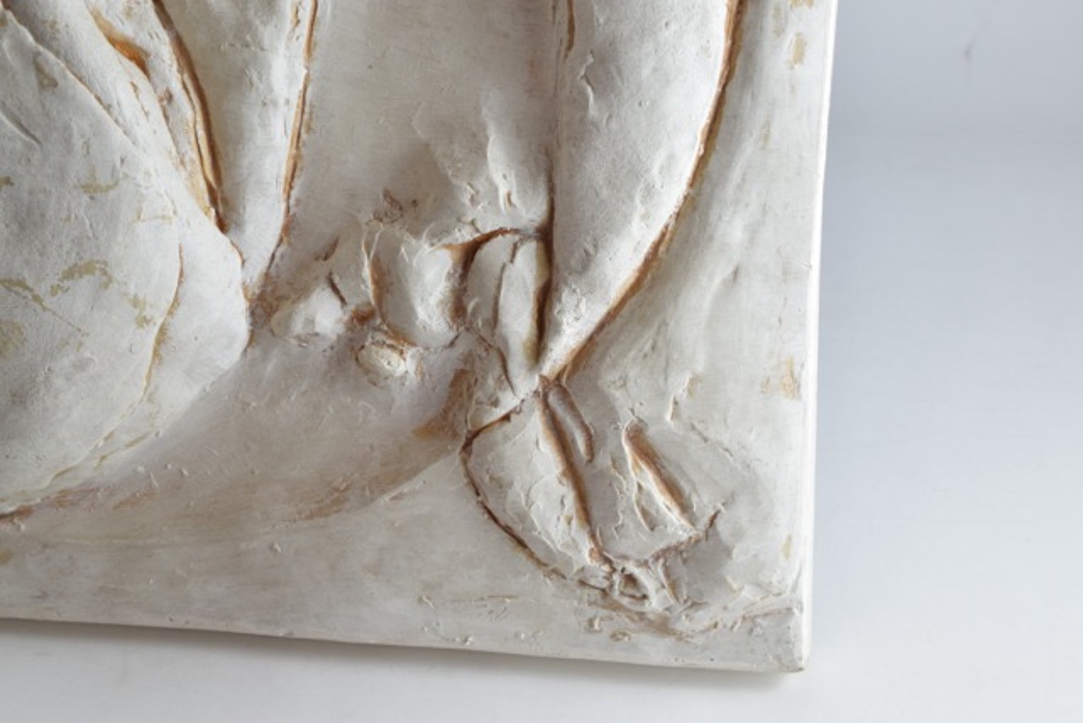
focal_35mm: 82
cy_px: 362
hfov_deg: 24.6
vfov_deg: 16.6
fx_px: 2482
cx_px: 542
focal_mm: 55
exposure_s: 1/125
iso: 800
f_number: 5.6
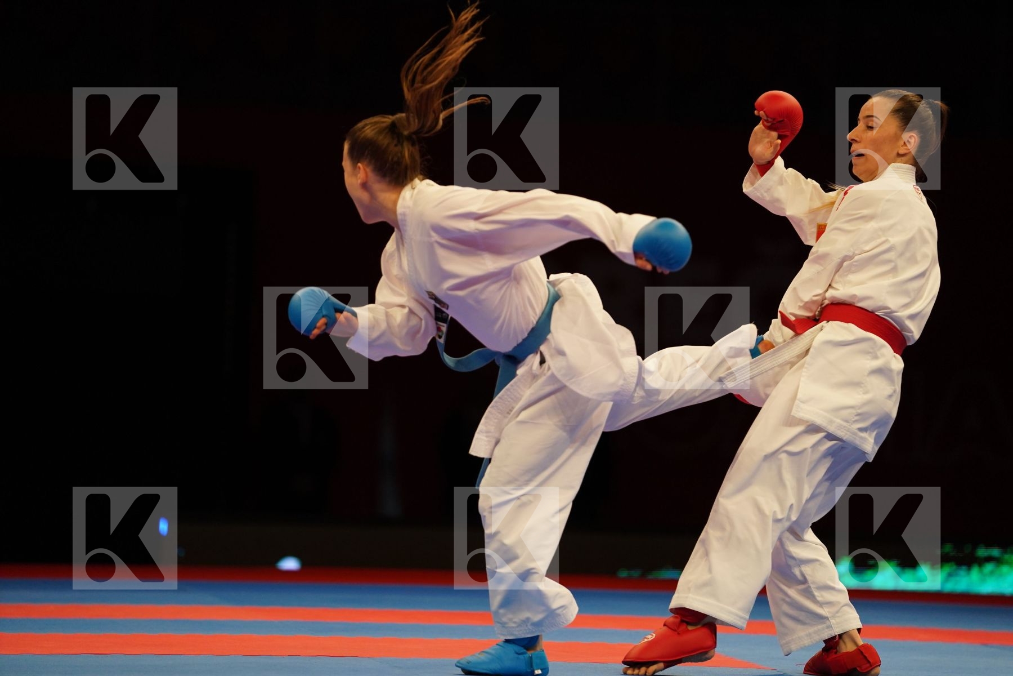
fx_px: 5627
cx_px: 506
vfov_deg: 6.9
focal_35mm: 200
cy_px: 338
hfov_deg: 10.3
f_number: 2.8
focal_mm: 200
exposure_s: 1/1000
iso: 2000
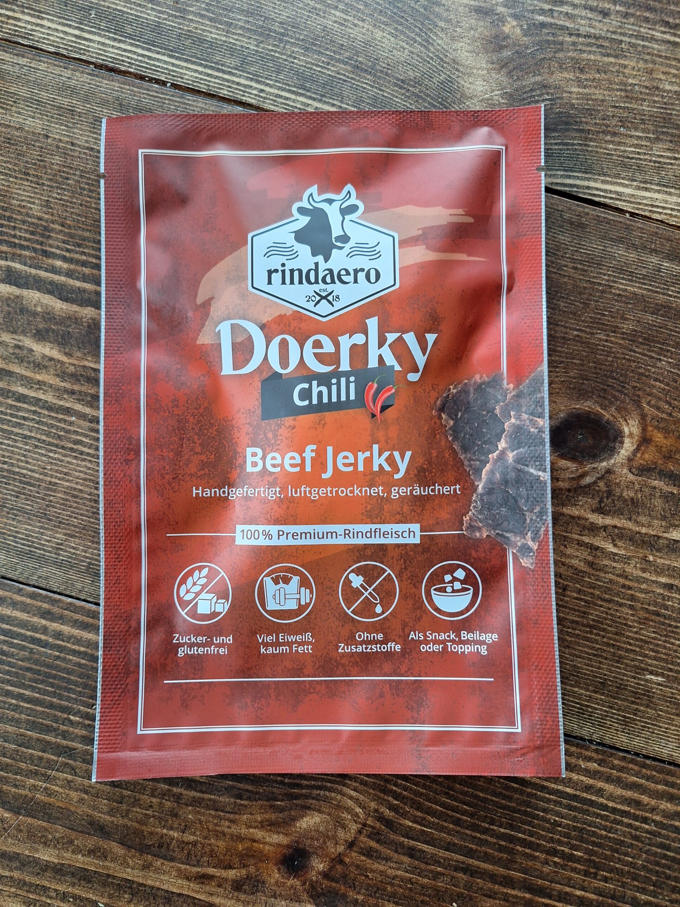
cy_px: 454
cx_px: 340
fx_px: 602
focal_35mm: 23
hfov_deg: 58.9
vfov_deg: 73.9
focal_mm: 5.54
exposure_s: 1/50
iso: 160
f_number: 1.8
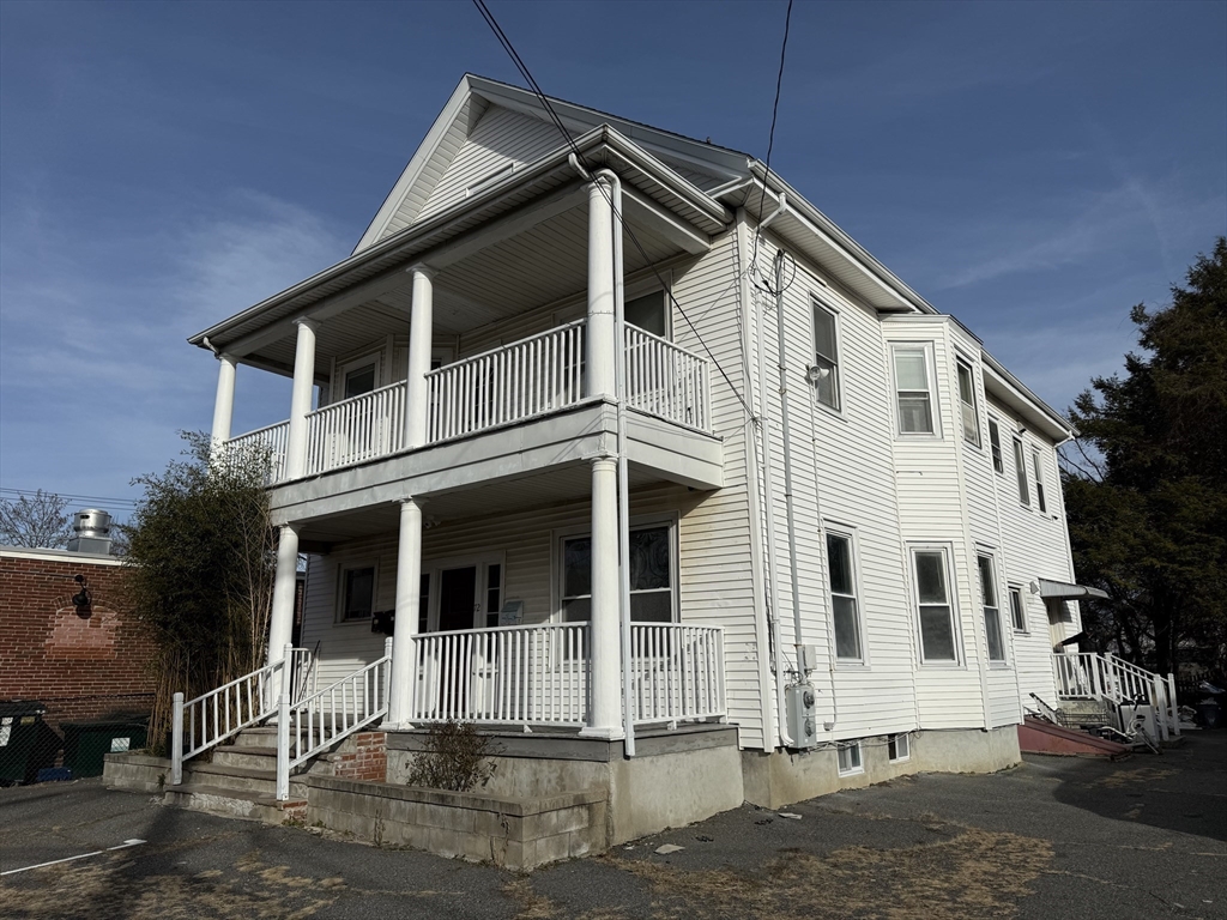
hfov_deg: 71.6
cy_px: 460
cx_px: 614
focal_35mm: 24
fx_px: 851
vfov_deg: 56.8
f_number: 1.78
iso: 80
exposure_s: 1/11905
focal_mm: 6.76
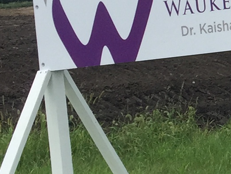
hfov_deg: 9.5
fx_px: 1215
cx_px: 582
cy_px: 68
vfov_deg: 8.2
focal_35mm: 182
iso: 32
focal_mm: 4.15
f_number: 2.2
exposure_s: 1/1041
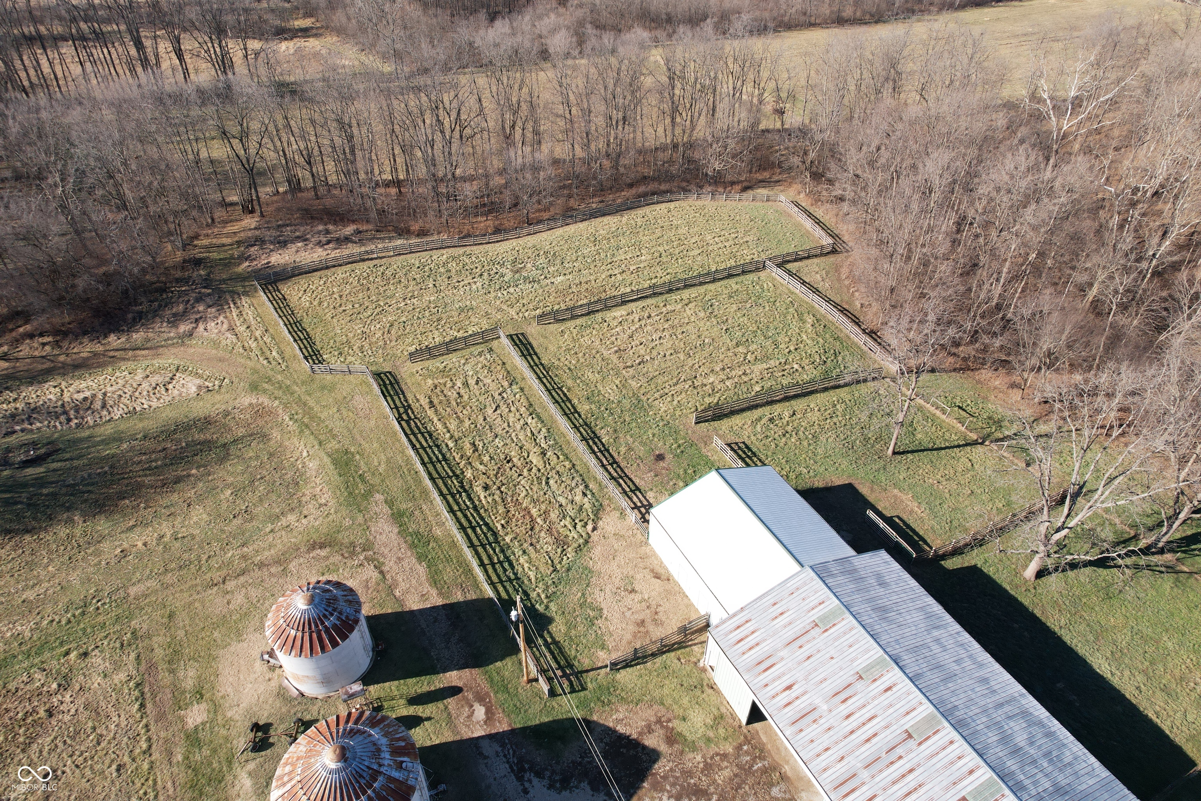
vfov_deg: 57.2
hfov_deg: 78.6
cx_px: 600
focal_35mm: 22
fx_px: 734
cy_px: 400
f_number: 2.8
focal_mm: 8.38
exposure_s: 1/1250
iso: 200
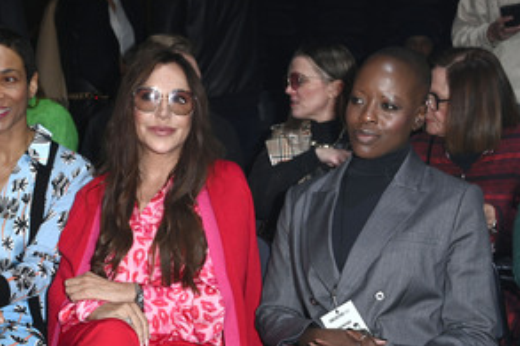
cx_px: 171
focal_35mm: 77
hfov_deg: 26.2
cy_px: 259
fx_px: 1112
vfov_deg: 17.6
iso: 1250
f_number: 5.6
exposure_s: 1/80
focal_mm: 50
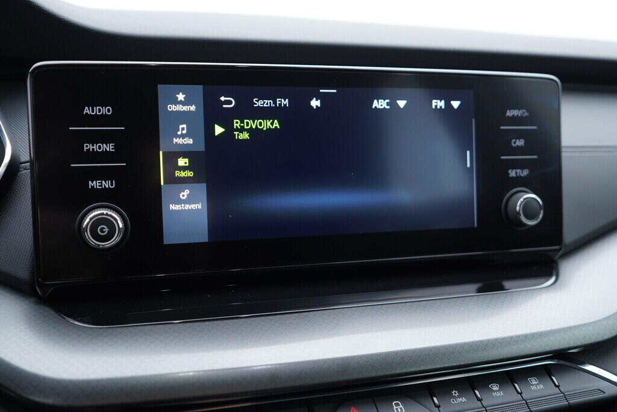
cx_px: 308
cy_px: 206
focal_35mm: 36
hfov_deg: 53.1
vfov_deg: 36.9
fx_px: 617
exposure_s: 1/40
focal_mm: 24
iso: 200
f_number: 2.8
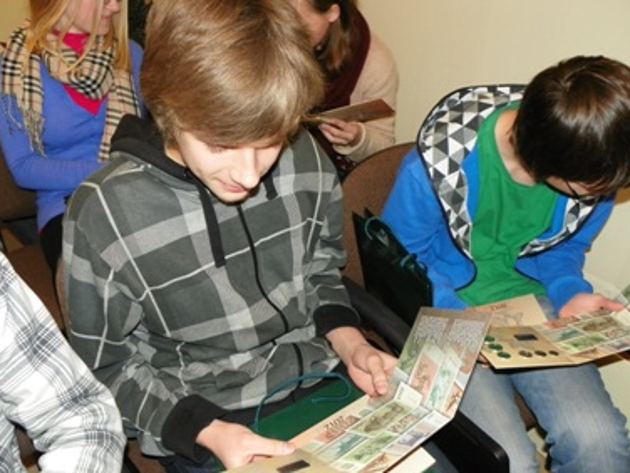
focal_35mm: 31
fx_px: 564
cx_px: 317
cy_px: 255
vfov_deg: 45.4
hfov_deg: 58.4
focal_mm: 4.6
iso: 200
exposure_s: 1/125
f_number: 2.8
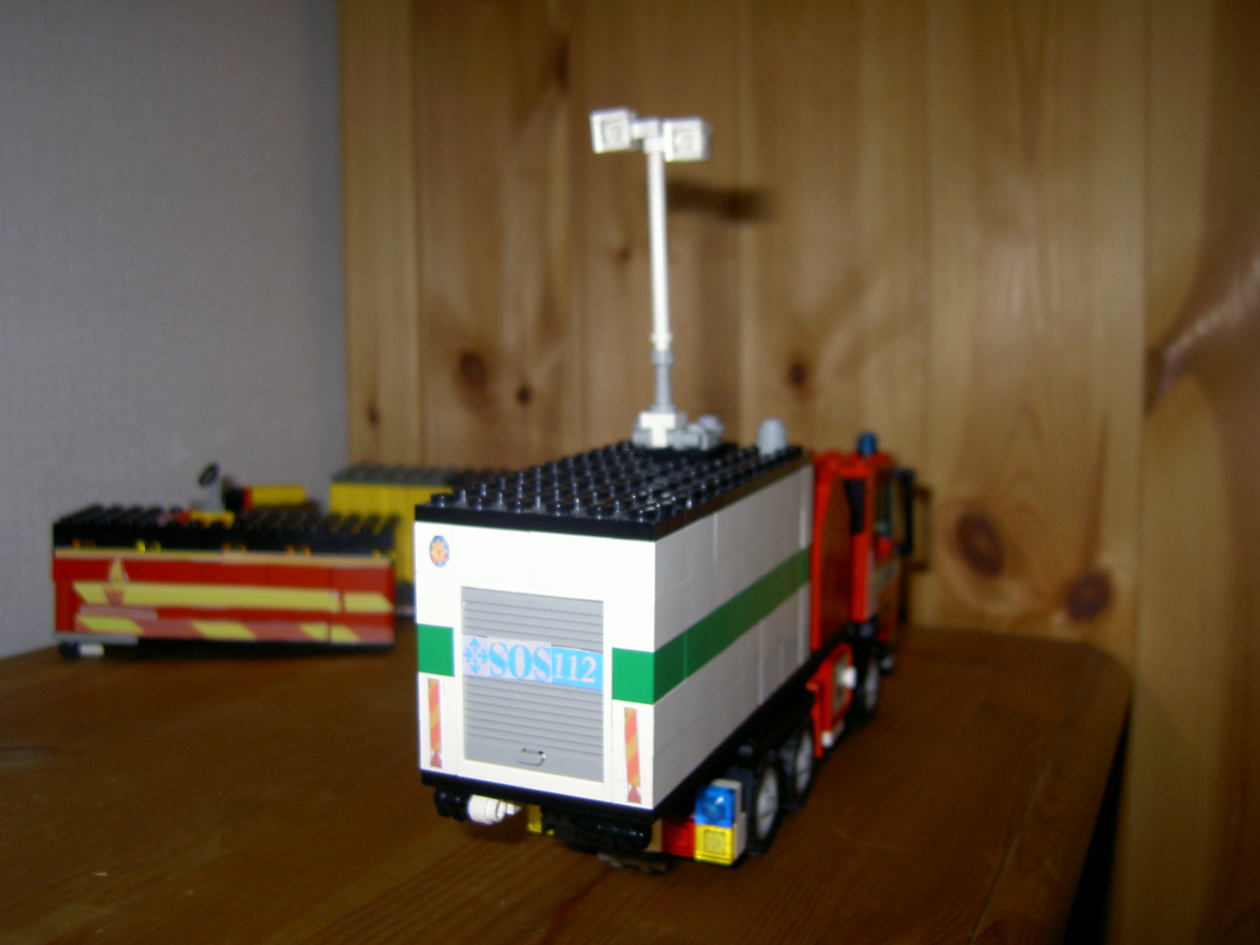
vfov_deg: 40.7
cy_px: 474
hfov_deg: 52.6
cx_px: 620
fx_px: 1274
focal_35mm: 35
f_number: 2.8
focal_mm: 5.6
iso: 50
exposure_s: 1/60
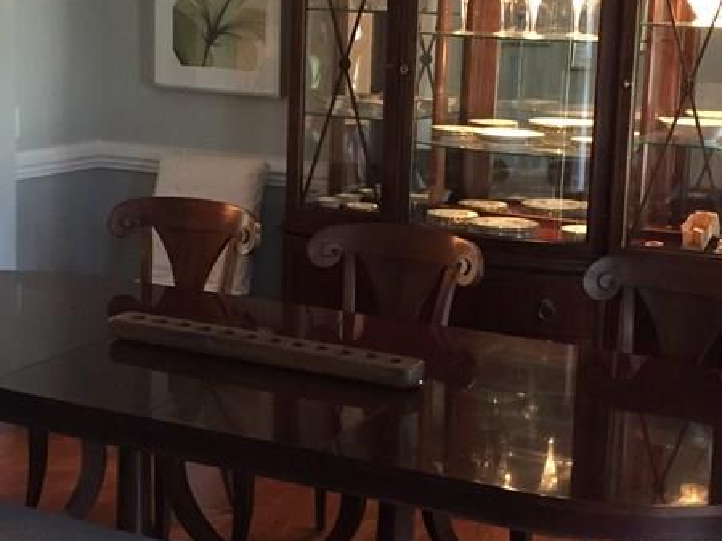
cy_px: 238
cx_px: 345
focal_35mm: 66
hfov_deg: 29.4
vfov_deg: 22.2
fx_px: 1376
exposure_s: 1/30
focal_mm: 4.15
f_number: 2.2
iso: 200
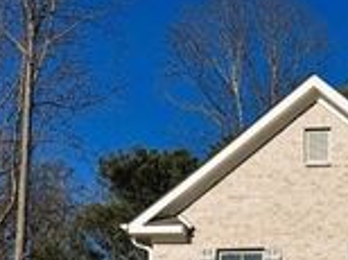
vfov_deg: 17.2
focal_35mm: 78
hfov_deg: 22.9
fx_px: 783
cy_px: 374
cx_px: 423
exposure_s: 1/10417
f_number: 1.78
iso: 80
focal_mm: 6.76
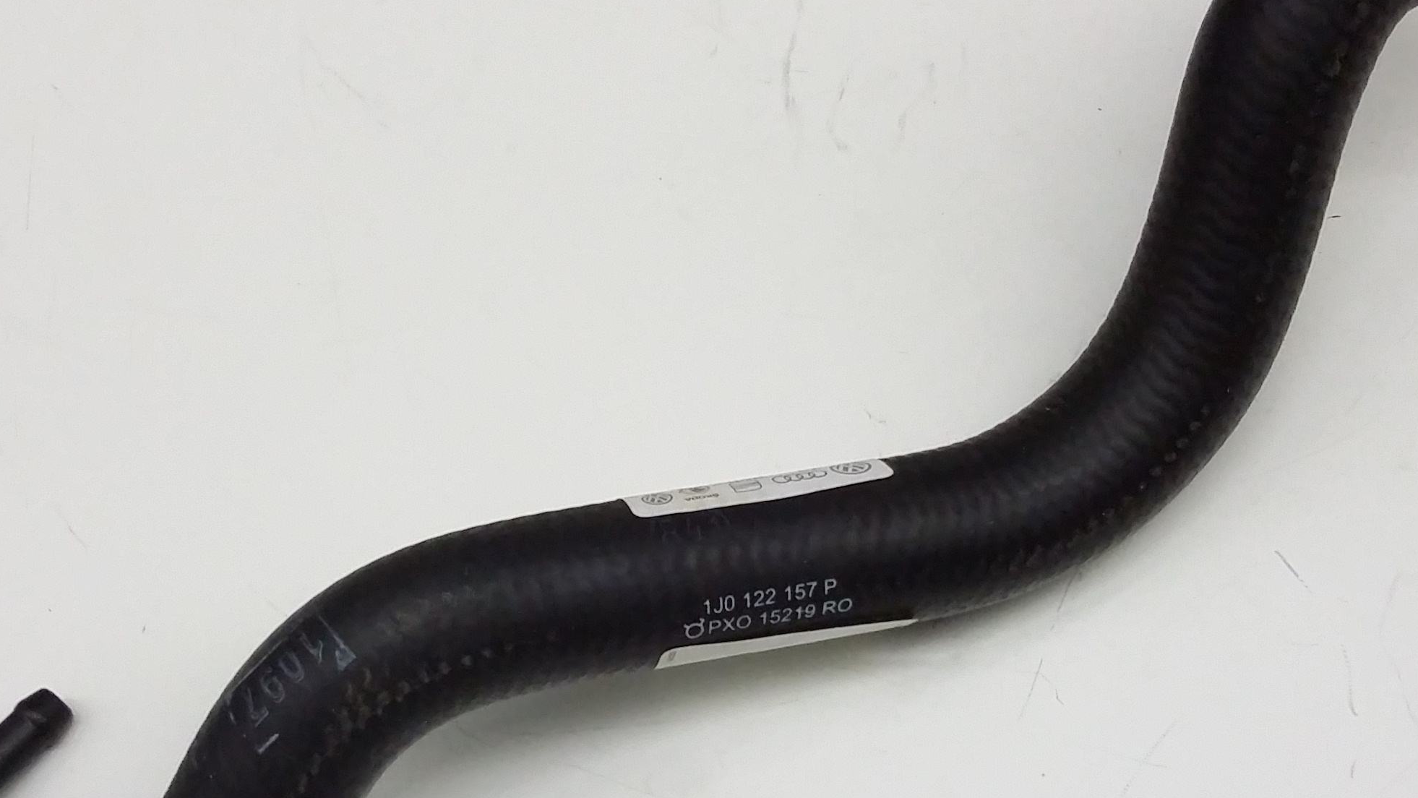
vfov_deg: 20.6
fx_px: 2181
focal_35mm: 58
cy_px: 556
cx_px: 663
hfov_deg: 36.0
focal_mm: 3.4
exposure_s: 1/20
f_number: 2.4
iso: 160
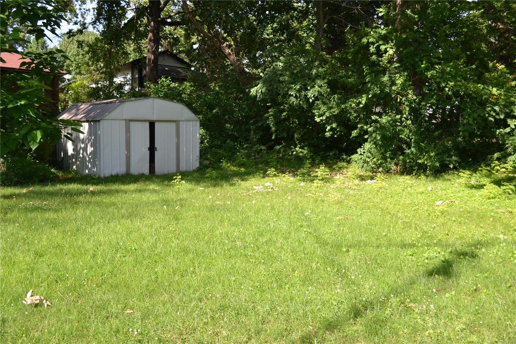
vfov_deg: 40.0
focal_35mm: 33
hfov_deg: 57.2
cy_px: 172
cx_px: 258
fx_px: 473
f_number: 4.5
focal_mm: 22
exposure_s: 1/200
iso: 100
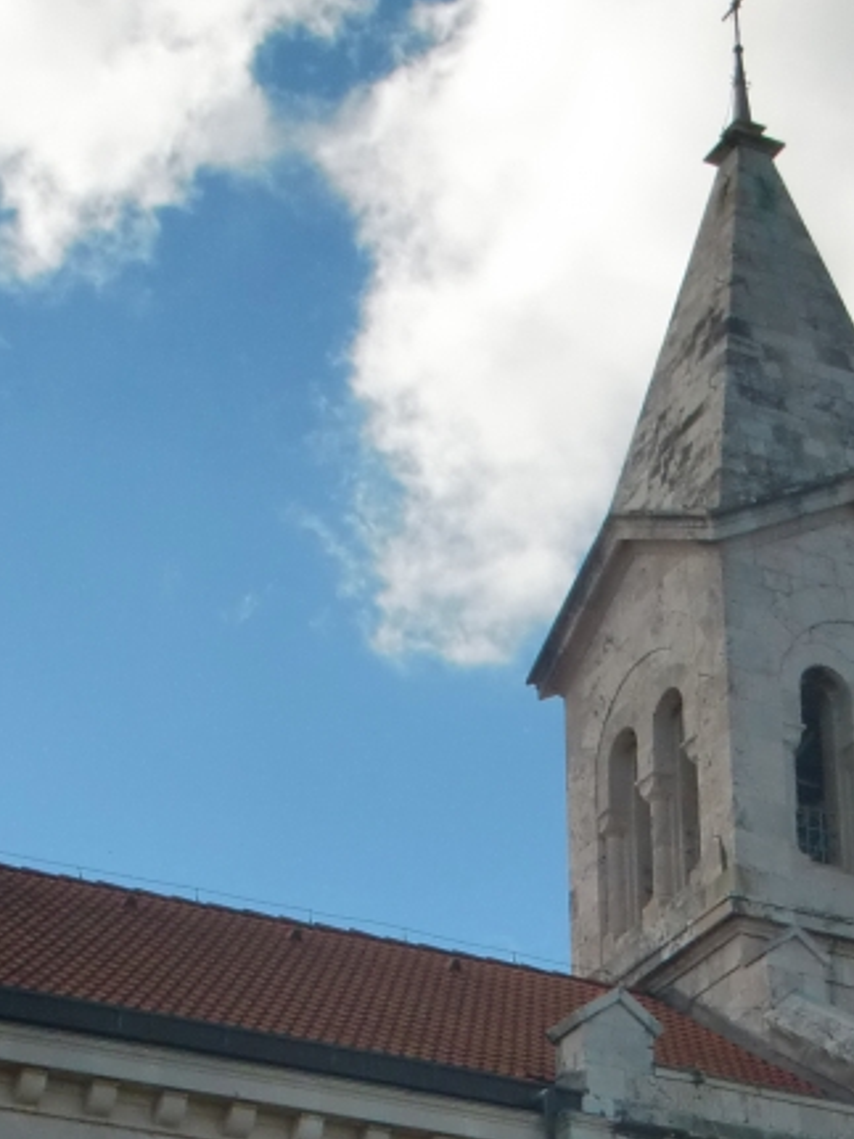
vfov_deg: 19.8
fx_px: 3094
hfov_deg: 15.6
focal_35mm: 94
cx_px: 661
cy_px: 1302
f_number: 8.9
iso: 100
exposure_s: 1/320
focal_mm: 6.66
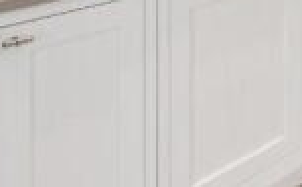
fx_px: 575
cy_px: -153
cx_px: 362
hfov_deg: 26.2
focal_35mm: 70
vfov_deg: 15.7
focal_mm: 16
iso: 640
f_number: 8
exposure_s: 1/20
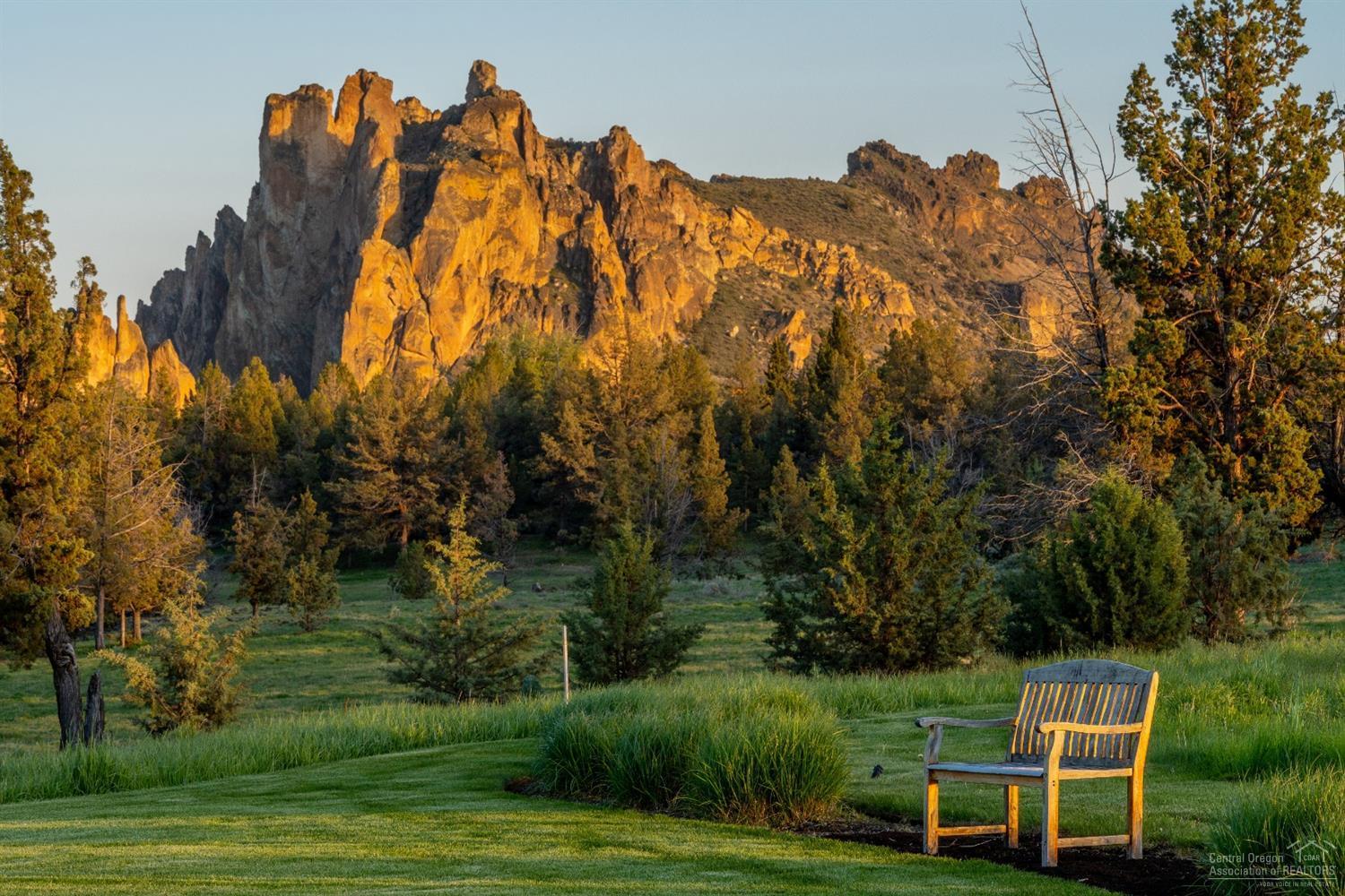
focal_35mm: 110
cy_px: 448
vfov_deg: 12.5
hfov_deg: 18.7
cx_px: 672
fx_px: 4091
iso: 200
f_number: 11
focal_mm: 73
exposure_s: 1/40
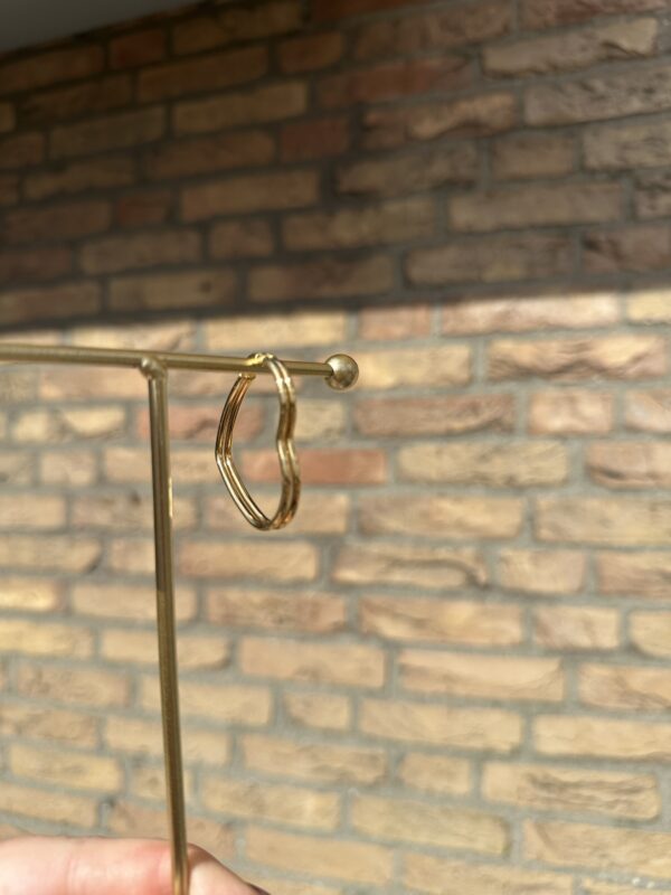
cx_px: 336
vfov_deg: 71.6
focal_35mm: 24
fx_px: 620
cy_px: 448
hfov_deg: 56.8
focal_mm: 6.86
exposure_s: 1/5525
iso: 80
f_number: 1.78
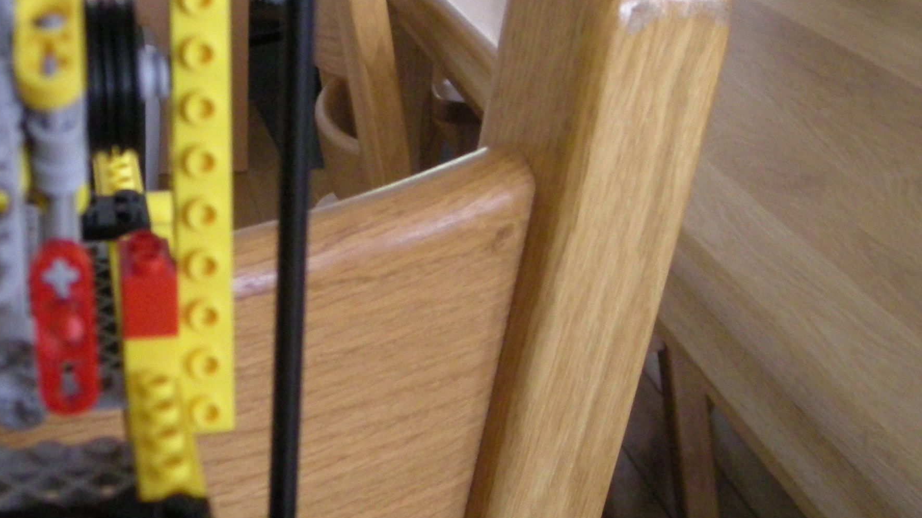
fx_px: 1613
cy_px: 44
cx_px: 233
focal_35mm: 66
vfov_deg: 17.9
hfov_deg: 31.3
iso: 400
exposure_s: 1/19.8
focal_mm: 5.7
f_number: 2.8
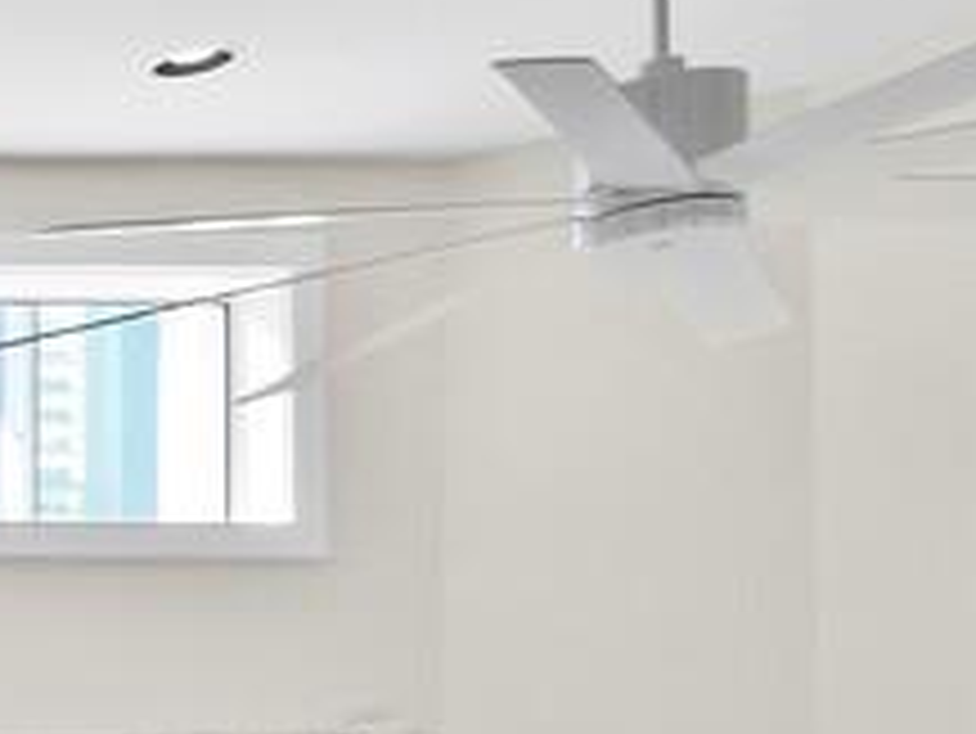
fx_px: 2906
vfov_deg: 12.9
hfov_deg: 10.9
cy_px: 1369
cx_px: -2078
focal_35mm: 103
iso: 320
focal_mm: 7
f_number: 11
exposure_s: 1/5
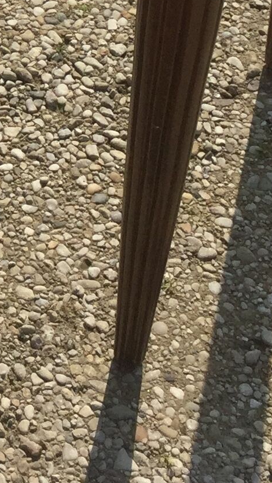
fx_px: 1692
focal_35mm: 132
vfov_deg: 15.5
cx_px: -201
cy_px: -142
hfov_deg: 8.8
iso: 25
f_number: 2.4
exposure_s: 1/1664
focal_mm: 3.3
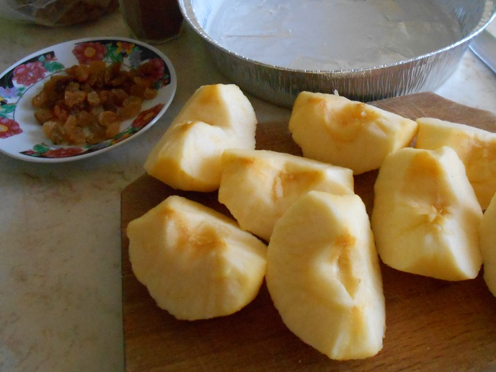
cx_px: 307
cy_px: 124
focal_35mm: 37
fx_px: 530
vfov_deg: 38.2
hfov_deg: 49.7
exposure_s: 1/100
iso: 800
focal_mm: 4.6
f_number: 3.2
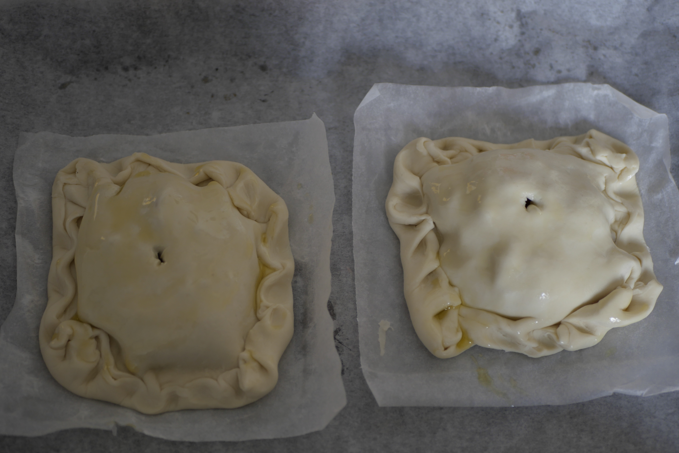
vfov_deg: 25.5
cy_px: 238
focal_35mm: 53
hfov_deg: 37.5
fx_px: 1000
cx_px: 337
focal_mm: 25
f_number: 1.7
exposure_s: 1/60
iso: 200
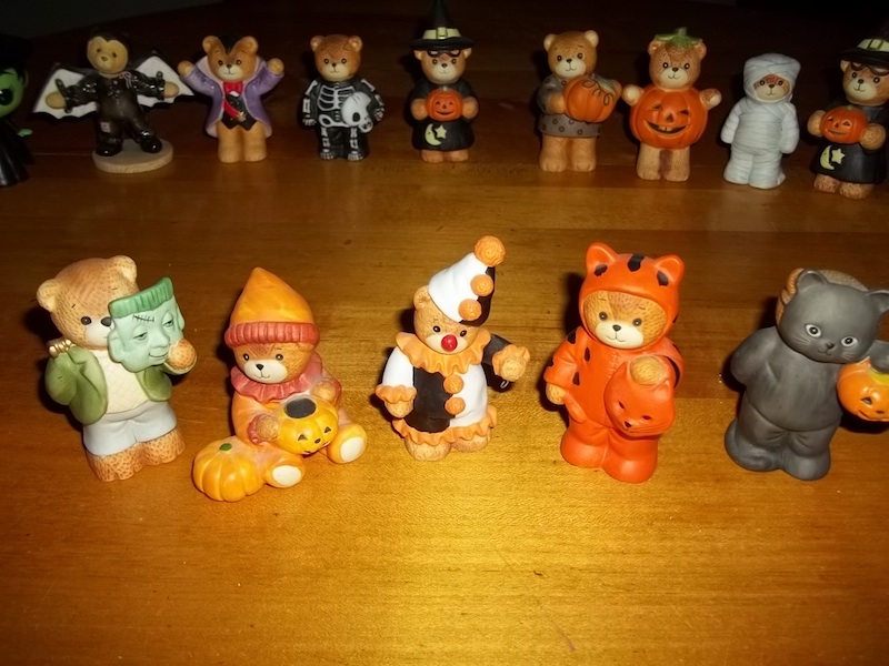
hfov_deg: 56.8
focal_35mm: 32
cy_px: 333
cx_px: 444
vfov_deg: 44.2
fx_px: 822
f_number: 2.9
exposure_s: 1/30
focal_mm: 5.7
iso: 64
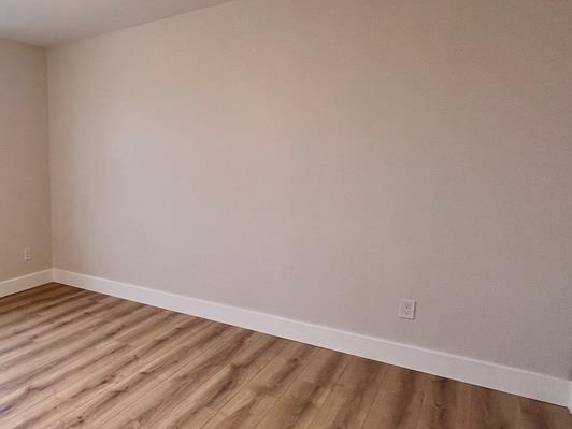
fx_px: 413
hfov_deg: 61.4
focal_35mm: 25
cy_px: 228
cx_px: 86
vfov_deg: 54.8
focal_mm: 1.57
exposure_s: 1/120
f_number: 1.8
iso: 160
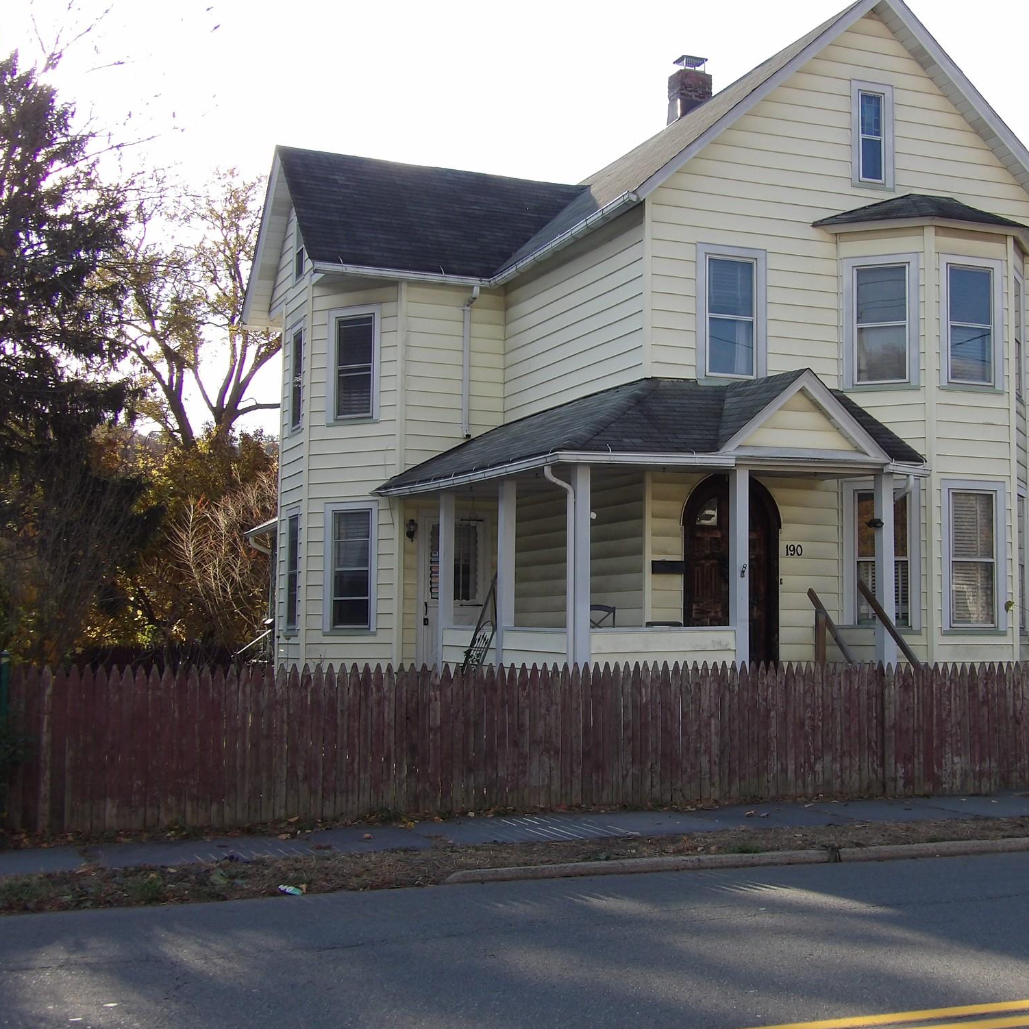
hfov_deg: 35.8
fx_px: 1581
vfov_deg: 36.1
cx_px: 672
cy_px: 515
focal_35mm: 47
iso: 100
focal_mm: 7
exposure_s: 1/358
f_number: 3.7
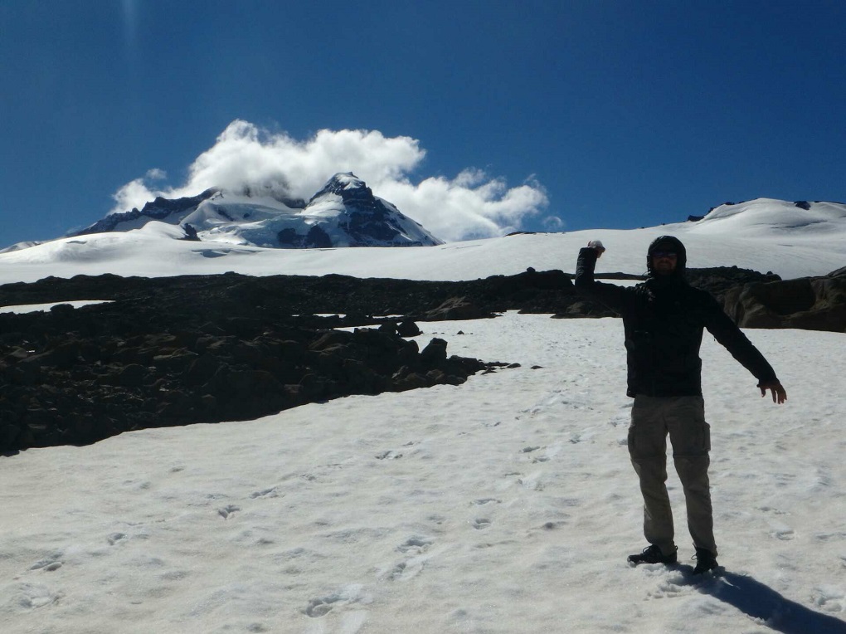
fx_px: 1026
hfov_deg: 44.8
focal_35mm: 42
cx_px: 423
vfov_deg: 34.3
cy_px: 317
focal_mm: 7.5
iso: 125
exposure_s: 1/1000
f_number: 8.6
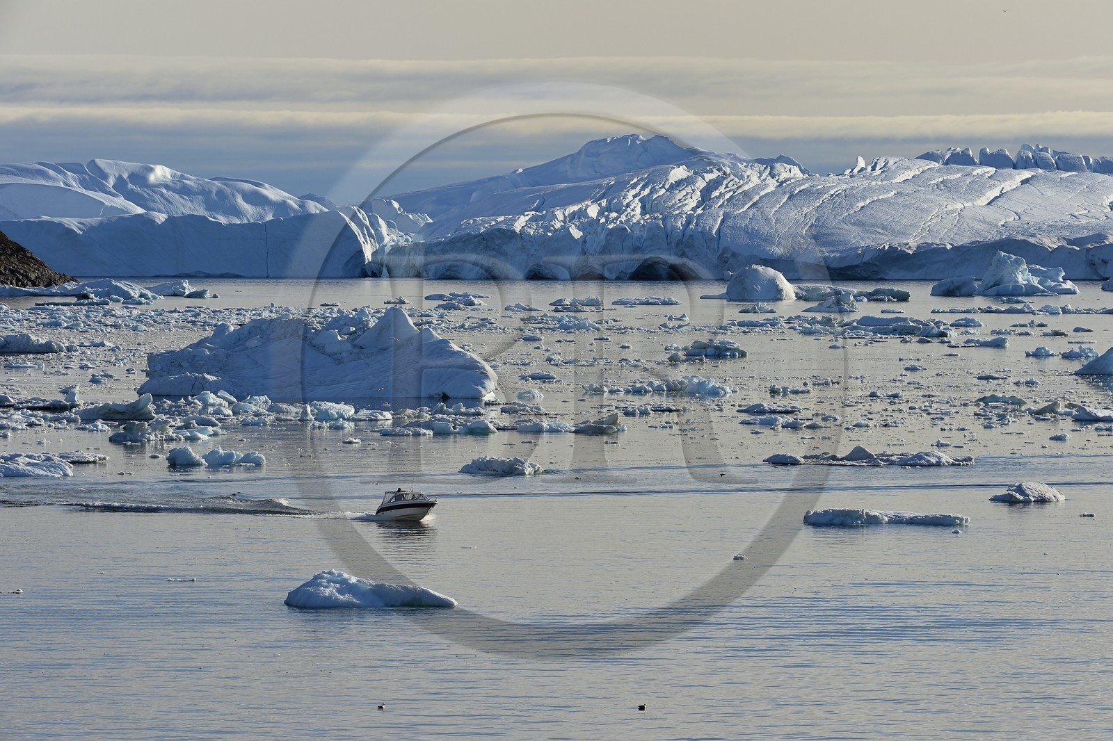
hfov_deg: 7.4
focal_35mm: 280
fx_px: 8654
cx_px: 556
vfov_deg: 4.9
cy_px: 370
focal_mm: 280
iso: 200
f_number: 10
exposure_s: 1/640
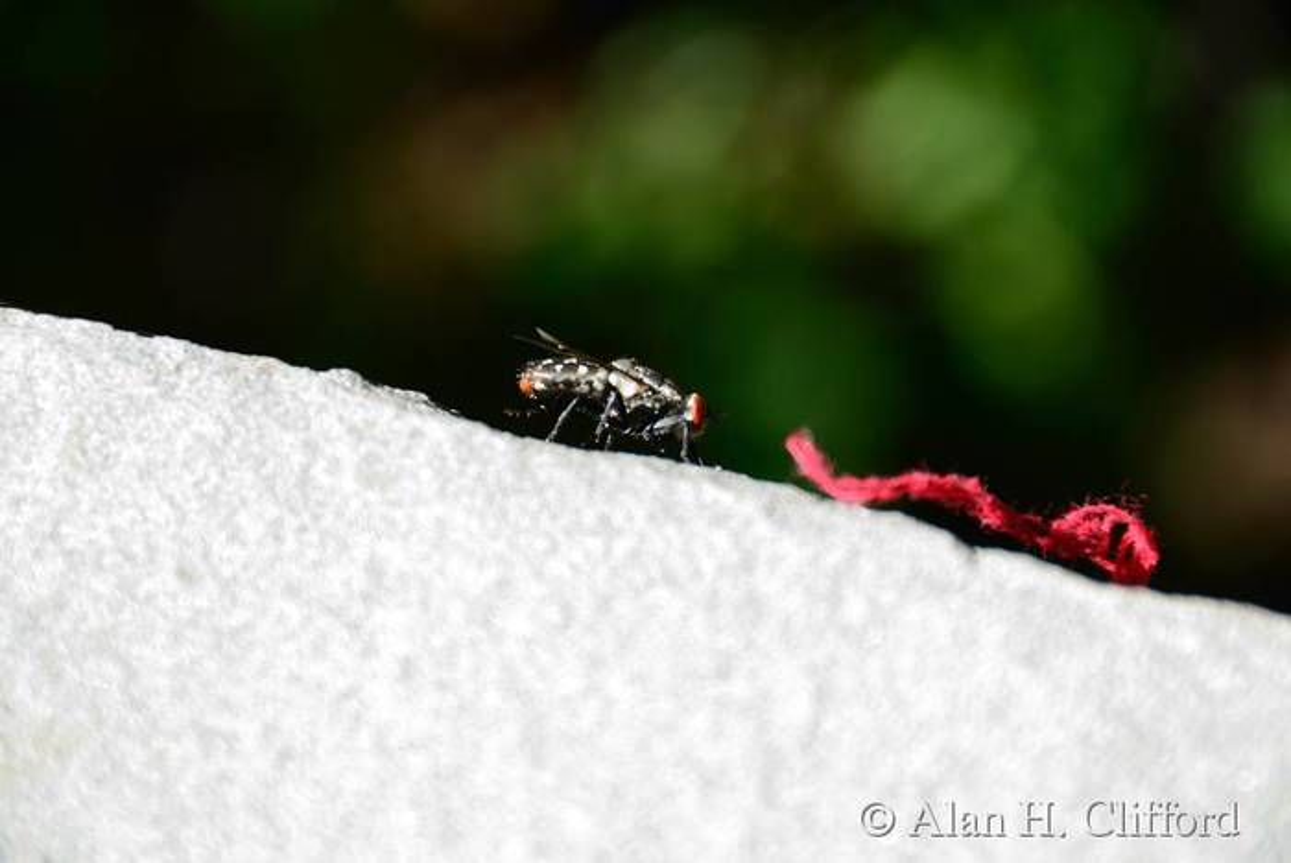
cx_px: 646
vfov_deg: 4.6
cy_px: 432
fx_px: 10767
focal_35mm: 300
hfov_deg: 6.9
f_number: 5.6
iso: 100
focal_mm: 200
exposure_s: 1/60
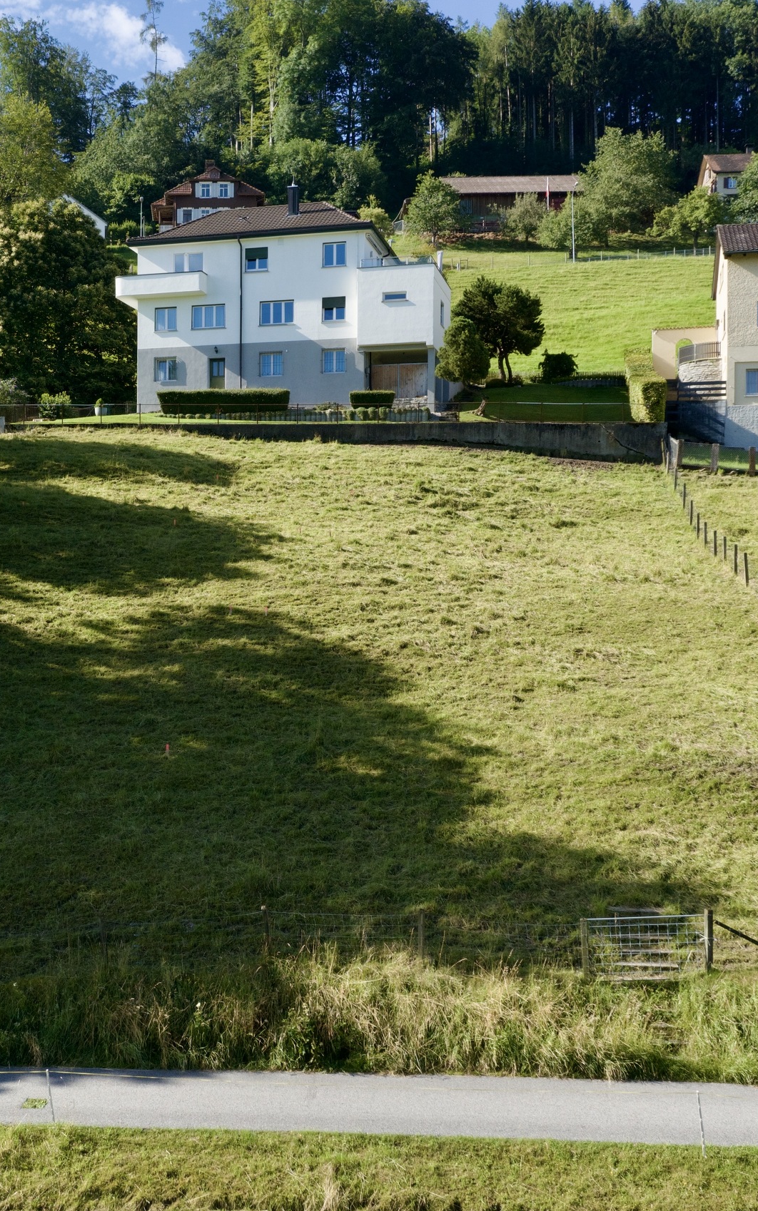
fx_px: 1421
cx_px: 176
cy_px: 607
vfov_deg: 46.2
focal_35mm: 43
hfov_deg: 29.3
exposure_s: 1/80
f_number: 6.3
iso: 100
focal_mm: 10.26
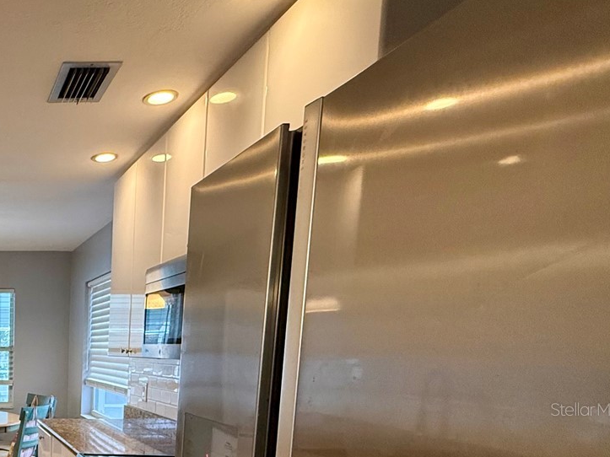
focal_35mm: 31
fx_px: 546
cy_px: 409
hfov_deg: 45.5
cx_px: -45
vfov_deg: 41.9
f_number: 2.2
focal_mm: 2.22
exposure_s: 1/120
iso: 320
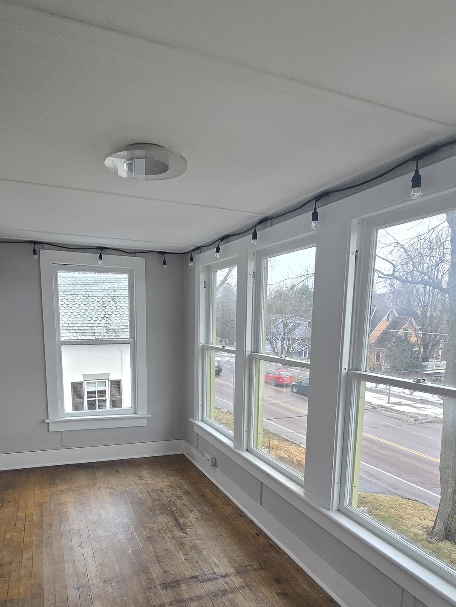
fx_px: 369
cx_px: 189
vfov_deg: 77.3
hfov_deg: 63.0
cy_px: 385
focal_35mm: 21
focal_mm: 2.2
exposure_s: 1/120
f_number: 2.2
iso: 64
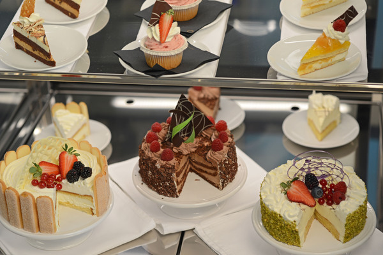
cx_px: 192
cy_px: 128
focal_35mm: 85
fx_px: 904
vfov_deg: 16.1
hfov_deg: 23.9
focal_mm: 85
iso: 400
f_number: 4
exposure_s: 1/125
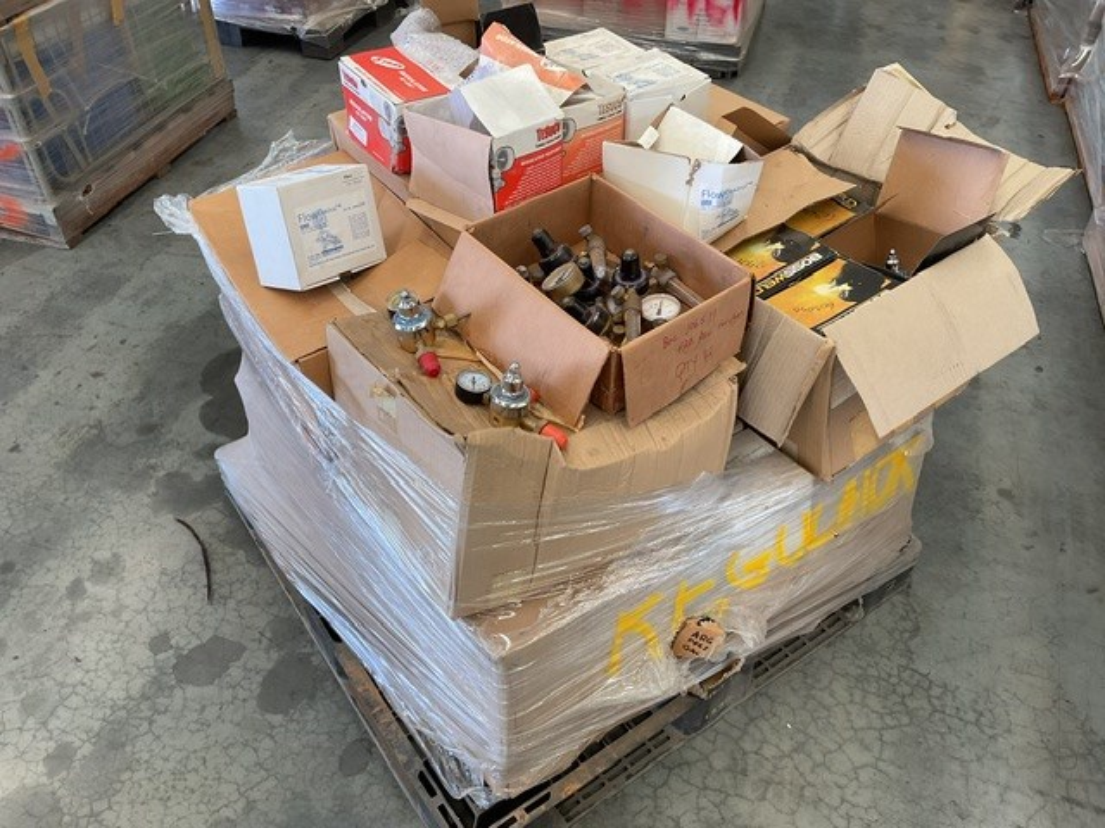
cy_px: 414
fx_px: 926
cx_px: 552
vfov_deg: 48.2
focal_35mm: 29
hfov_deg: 61.7
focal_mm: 3
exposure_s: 1/120
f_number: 1.8
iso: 50
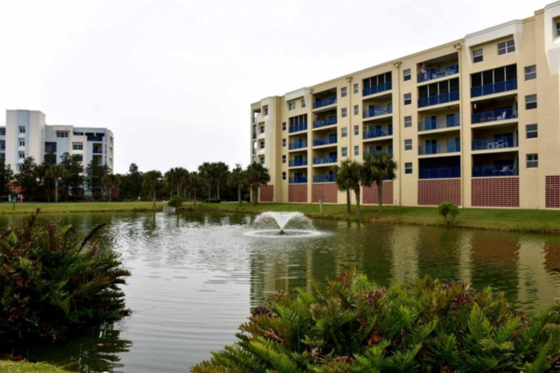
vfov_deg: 47.9
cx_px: 280
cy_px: 186
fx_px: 420
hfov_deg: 67.4
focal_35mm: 27
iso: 100
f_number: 5.6
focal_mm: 18
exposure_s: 1/250
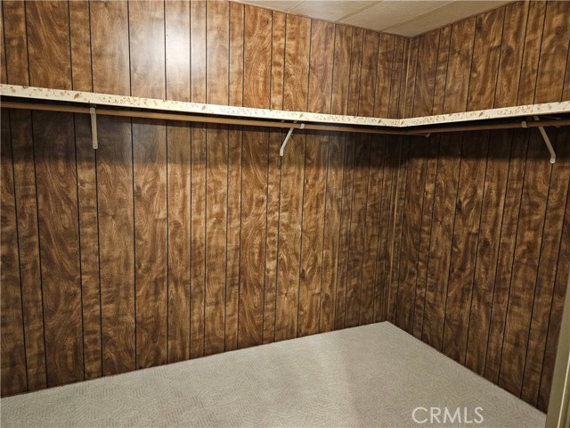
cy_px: 214
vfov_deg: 58.9
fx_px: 379
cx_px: 285
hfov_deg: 73.9
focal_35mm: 23
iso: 500
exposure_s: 1/24
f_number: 1.8
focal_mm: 5.4
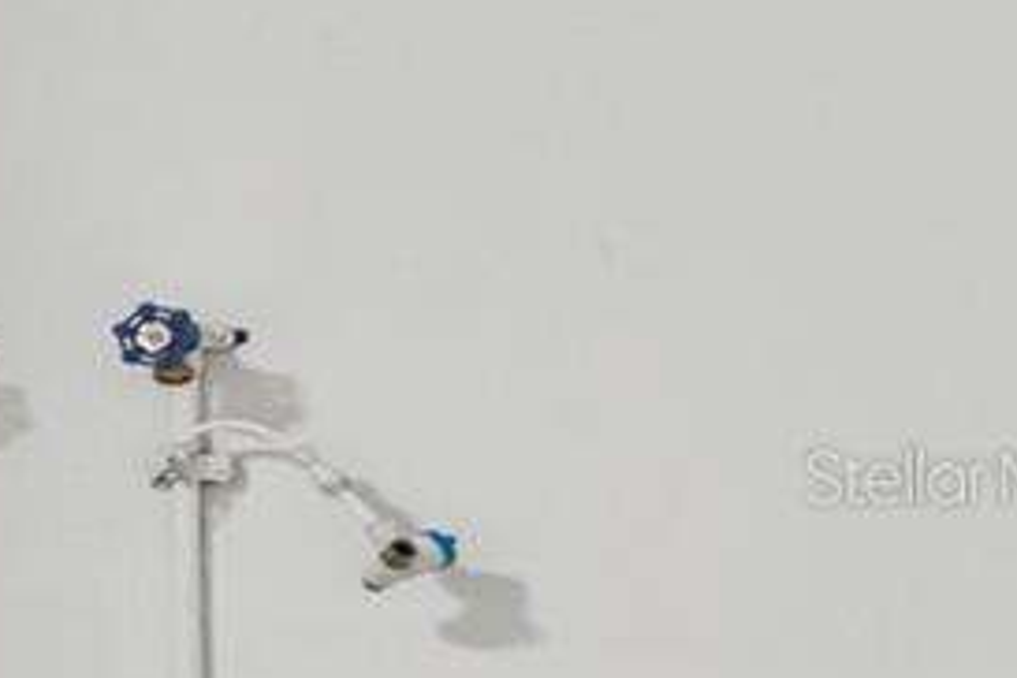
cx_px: -1844
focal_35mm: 88
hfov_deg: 12.4
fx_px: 2486
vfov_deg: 15.5
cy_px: 477
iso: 400
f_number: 7.1
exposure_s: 1/5
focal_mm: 10
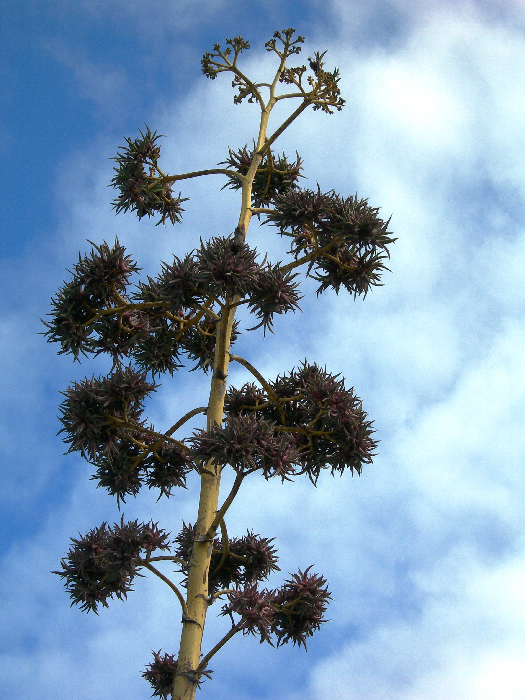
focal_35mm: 82
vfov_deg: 23.8
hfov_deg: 18.0
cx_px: 262
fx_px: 1658
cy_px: 350
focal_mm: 17
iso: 50
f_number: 6.8
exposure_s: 1/222
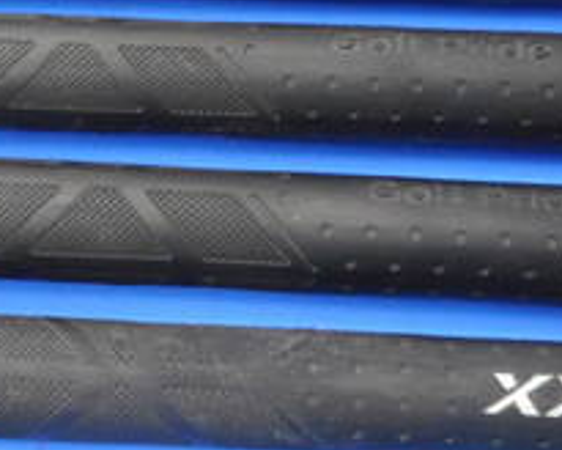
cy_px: 241
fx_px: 1264
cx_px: 5
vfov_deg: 20.2
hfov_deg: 24.0
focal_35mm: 76
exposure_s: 1/30
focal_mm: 4.5
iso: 220
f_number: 3.7
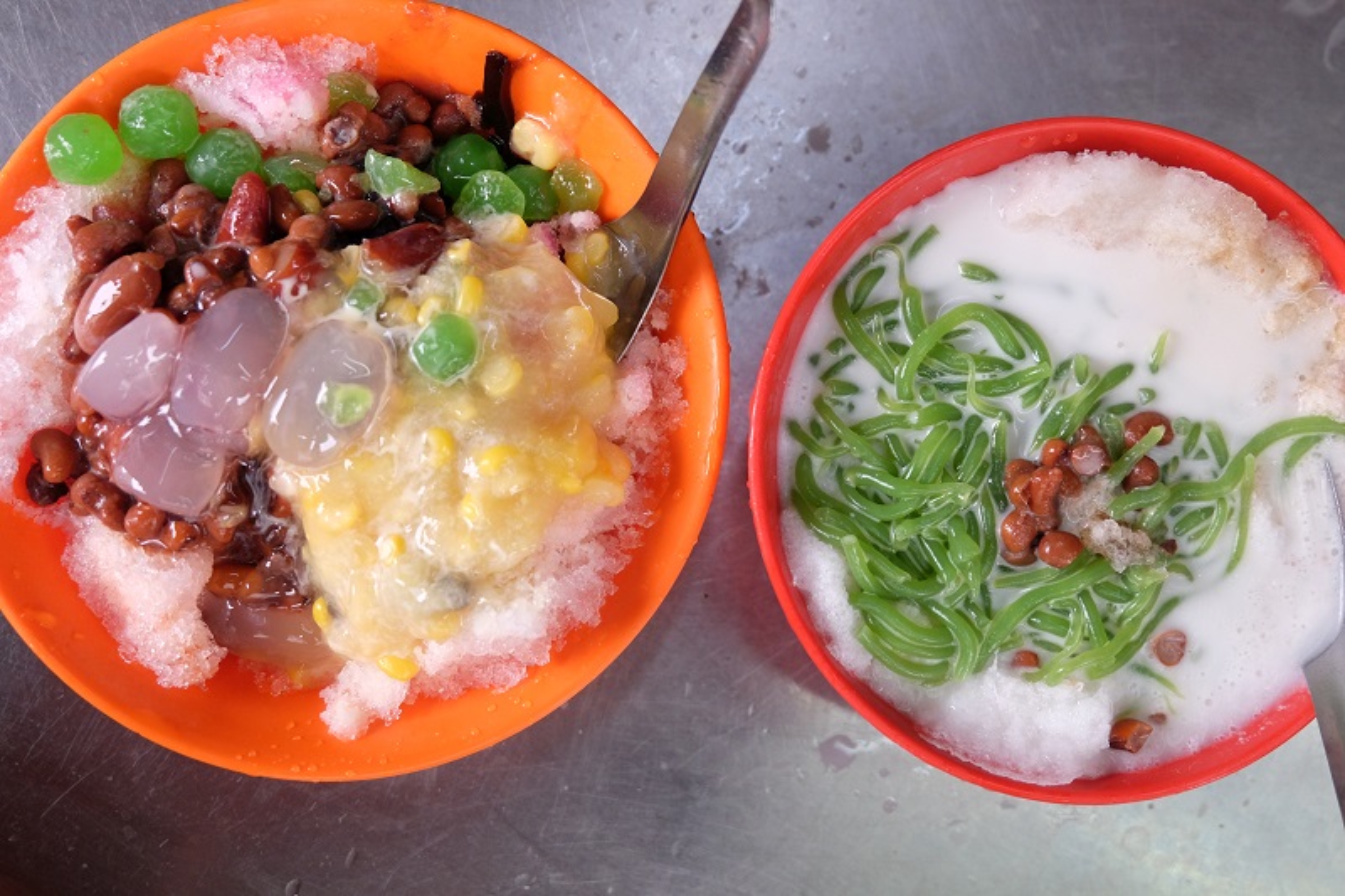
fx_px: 1569
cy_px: 448
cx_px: 672
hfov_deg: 46.4
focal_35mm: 42
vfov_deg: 31.9
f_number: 4.5
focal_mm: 28.2
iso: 1250
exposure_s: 1/250
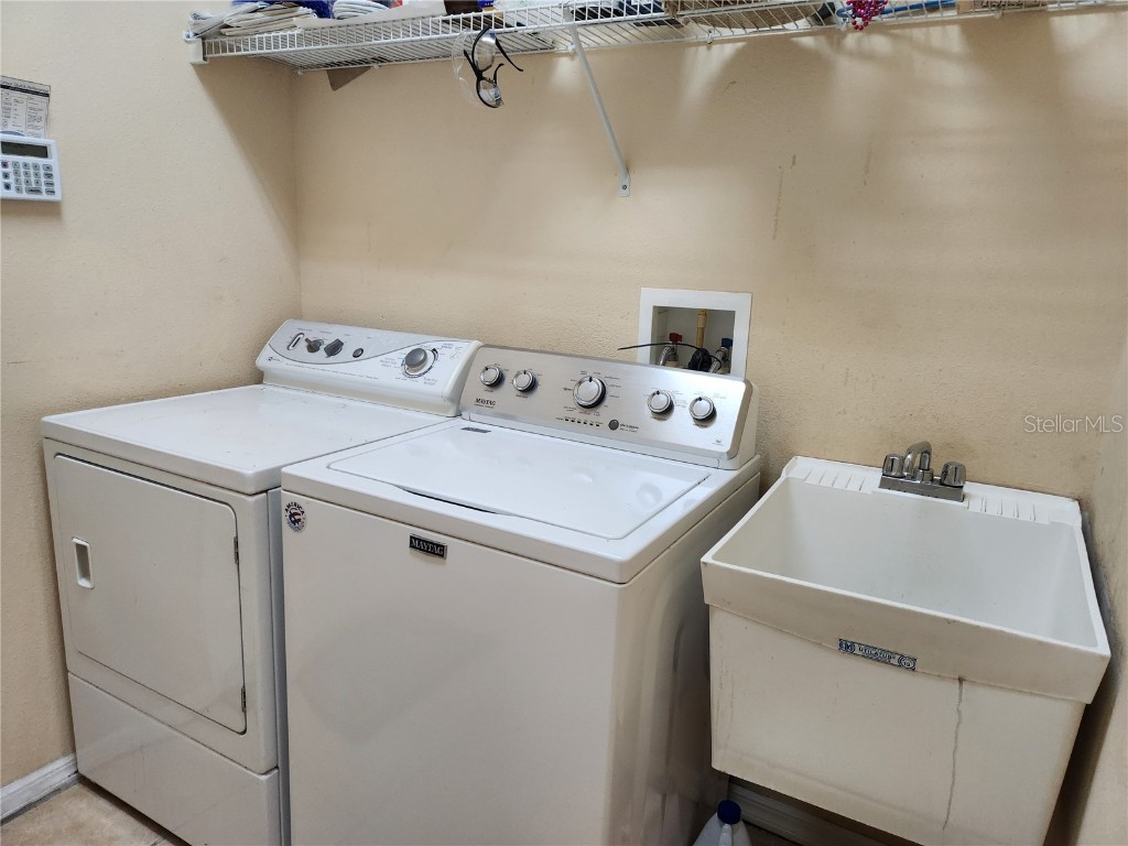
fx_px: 749
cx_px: 564
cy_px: 423
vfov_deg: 58.9
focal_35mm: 23
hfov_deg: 73.9
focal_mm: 5.4
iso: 160
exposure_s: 1/120
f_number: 1.8
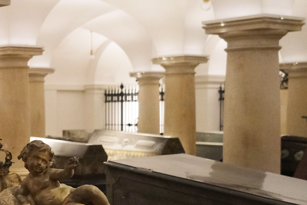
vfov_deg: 16.4
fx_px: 708
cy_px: 124
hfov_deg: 21.5
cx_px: -118
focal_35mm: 83
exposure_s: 1/60
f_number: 1.4
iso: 2500
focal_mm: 18
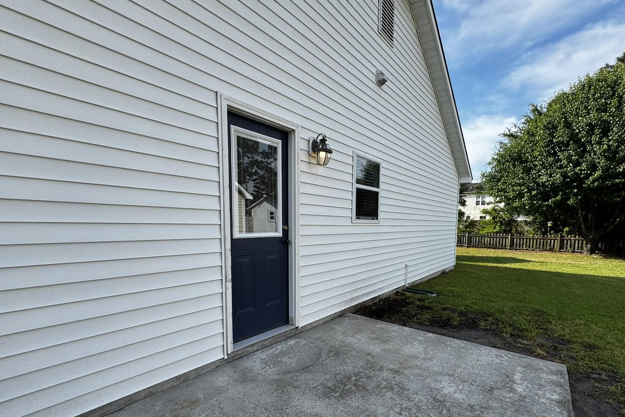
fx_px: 312
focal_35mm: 18
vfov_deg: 66.4
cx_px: 334
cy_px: 258
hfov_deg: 89.9
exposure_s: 1/1006
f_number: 2.2
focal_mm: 2.22
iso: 50
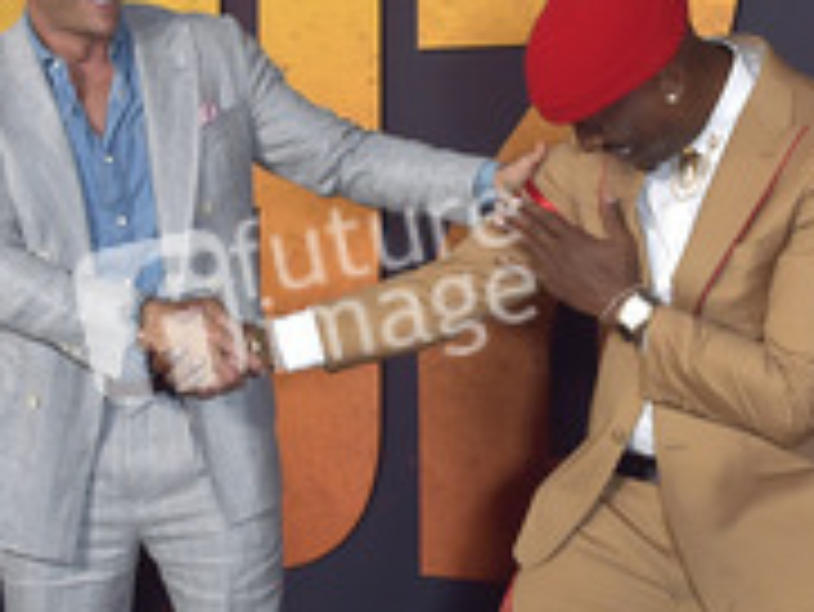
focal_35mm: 51
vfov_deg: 27.8
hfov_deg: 37.4
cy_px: 522
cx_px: 438
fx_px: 1200
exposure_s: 1/250
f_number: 6.3
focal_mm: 24
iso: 640
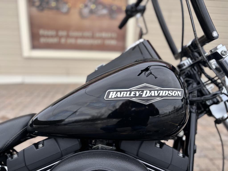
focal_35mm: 26
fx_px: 171
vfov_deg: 53.1
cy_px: 86
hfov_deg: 67.3
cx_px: 114
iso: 50
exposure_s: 1/471
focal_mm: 5.96
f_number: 1.6
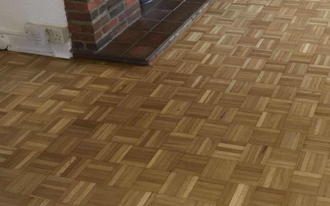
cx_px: 289
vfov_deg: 22.2
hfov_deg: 34.0
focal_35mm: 57
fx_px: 513
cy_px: 21
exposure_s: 1/33
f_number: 2.2
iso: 50
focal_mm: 4.15
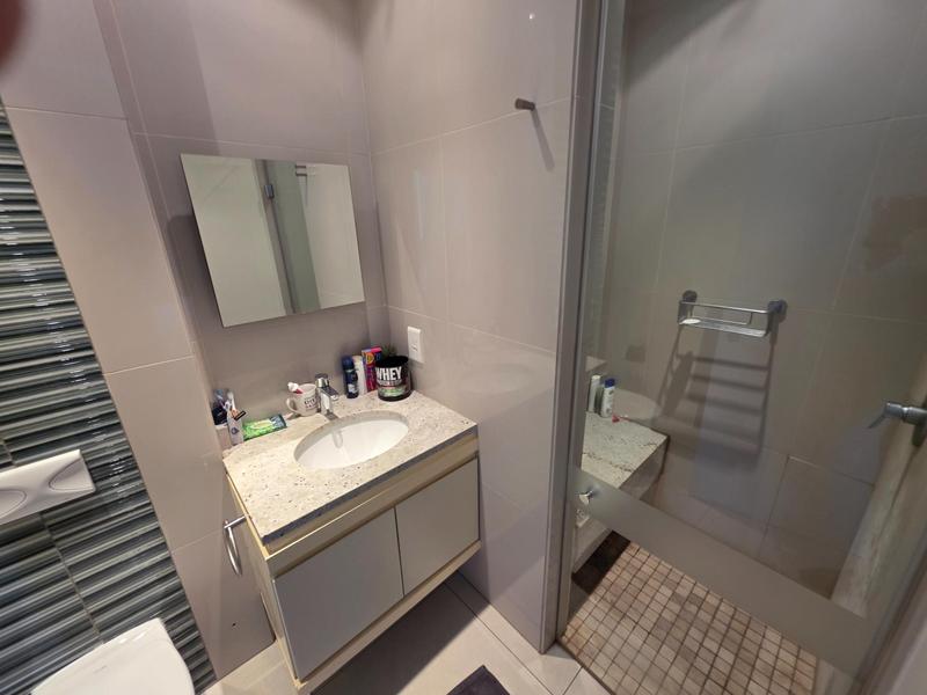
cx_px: 464
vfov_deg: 89.9
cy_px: 348
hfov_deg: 106.2
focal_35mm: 13
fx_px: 348
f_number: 1.9
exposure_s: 1/50
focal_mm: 2.2
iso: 160
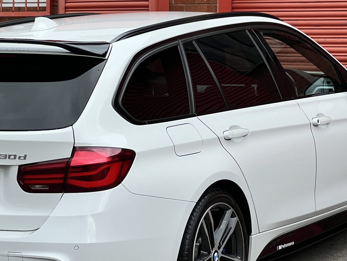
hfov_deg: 13.6
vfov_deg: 10.2
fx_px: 1454
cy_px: 88
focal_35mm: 145
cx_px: 139
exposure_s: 1/401
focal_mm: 9
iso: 32
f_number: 2.8
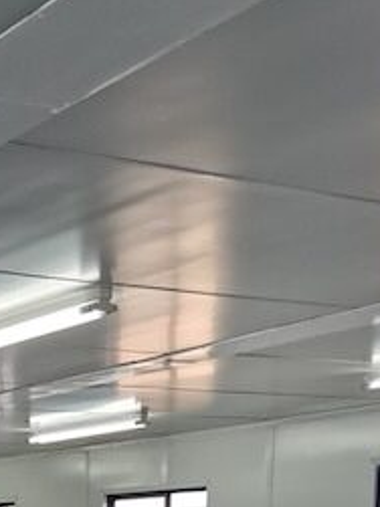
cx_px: -129
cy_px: 768
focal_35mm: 86
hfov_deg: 16.2
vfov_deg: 19.7
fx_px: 1260
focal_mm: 5.56
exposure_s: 1/140
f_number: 1.6
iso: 50
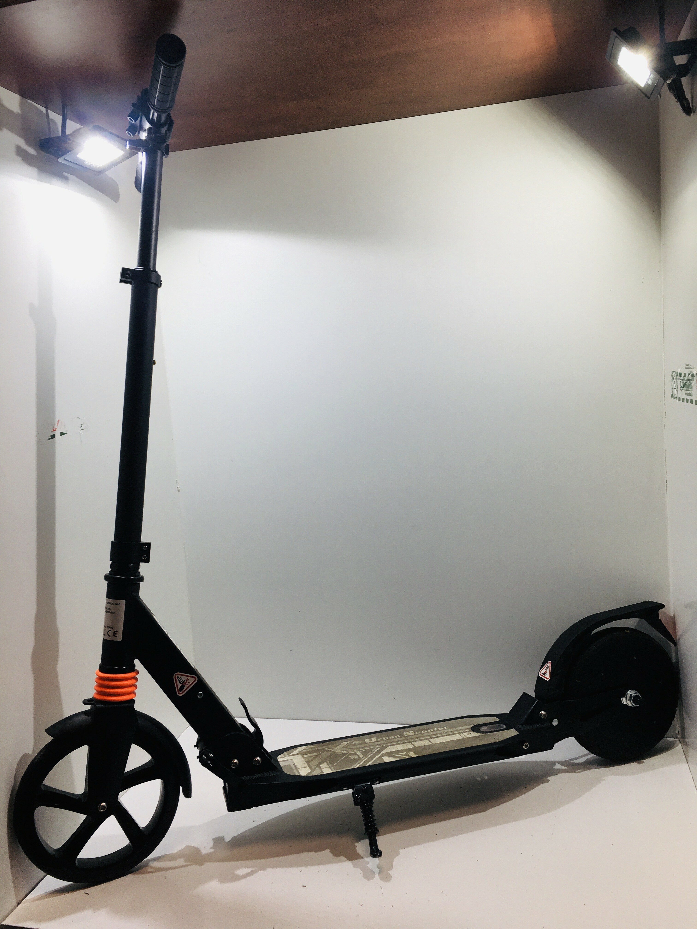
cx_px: 348
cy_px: 464
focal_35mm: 29
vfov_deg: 61.7
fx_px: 779
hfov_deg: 48.2
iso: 32
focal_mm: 4.15
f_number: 2.2
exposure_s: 1/100
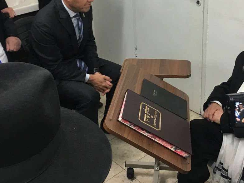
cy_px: 38
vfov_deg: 27.5
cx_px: 133
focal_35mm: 52
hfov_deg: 36.8
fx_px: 367
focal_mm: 4.15
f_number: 2.2
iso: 100
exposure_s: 1/33
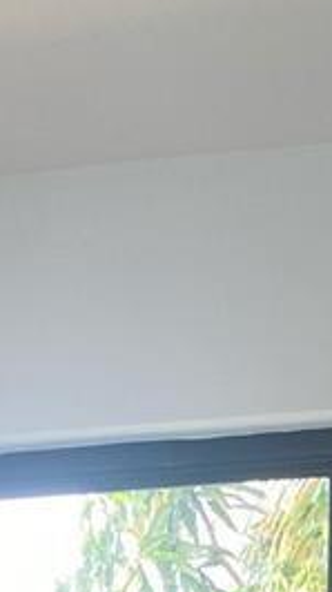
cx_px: 145
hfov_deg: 9.4
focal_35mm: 128
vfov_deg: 14.5
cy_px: 1102
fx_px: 2010
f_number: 1.8
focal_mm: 4.25
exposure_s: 1/120
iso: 32
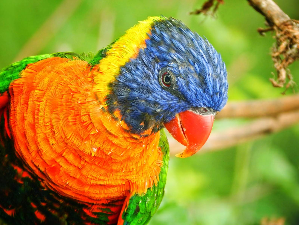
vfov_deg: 3.9
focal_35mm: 384
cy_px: 112
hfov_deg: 5.2
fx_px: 3317
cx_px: 150
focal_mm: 69
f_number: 5.7
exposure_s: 1/60
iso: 160
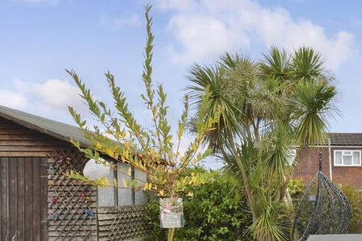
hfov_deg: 49.8
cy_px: 203
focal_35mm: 32
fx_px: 322
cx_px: 348
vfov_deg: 39.0
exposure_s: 1/60
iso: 125
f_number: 8
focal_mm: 10
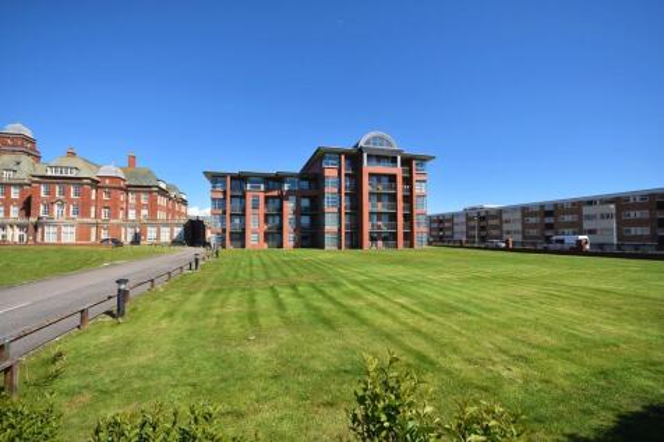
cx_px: 332
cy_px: 221
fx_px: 277
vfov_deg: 77.3
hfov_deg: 100.4
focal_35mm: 15
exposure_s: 1/640
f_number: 5.6
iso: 100
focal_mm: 10
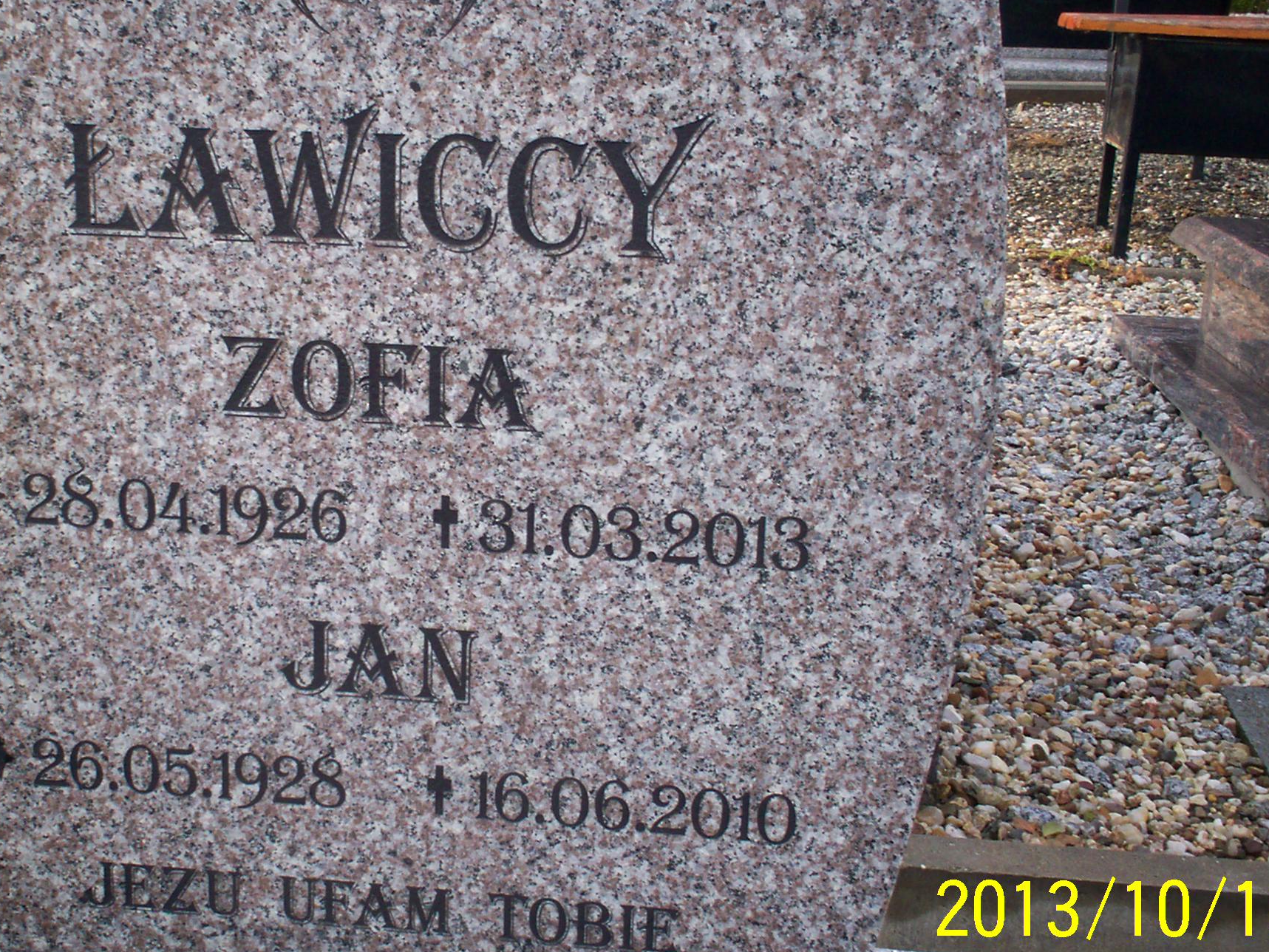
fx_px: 1980
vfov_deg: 27.0
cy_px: 383
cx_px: 446
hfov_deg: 35.3
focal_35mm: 54
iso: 100
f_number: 4.5
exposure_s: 1/97.6
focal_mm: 6
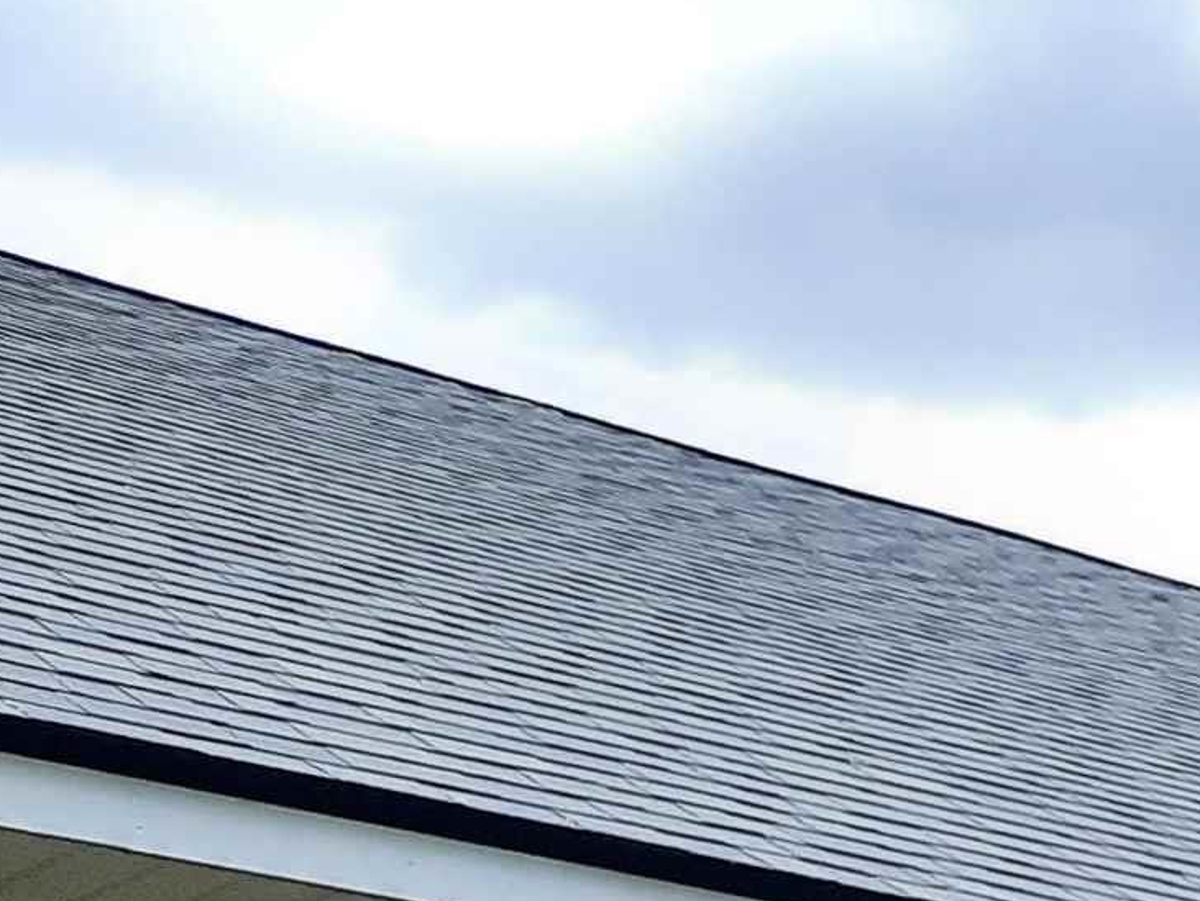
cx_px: 2418
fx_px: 3642
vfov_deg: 12.3
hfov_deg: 15.1
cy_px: 1881
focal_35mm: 105
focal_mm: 4.6
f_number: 2
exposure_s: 1/120
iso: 40
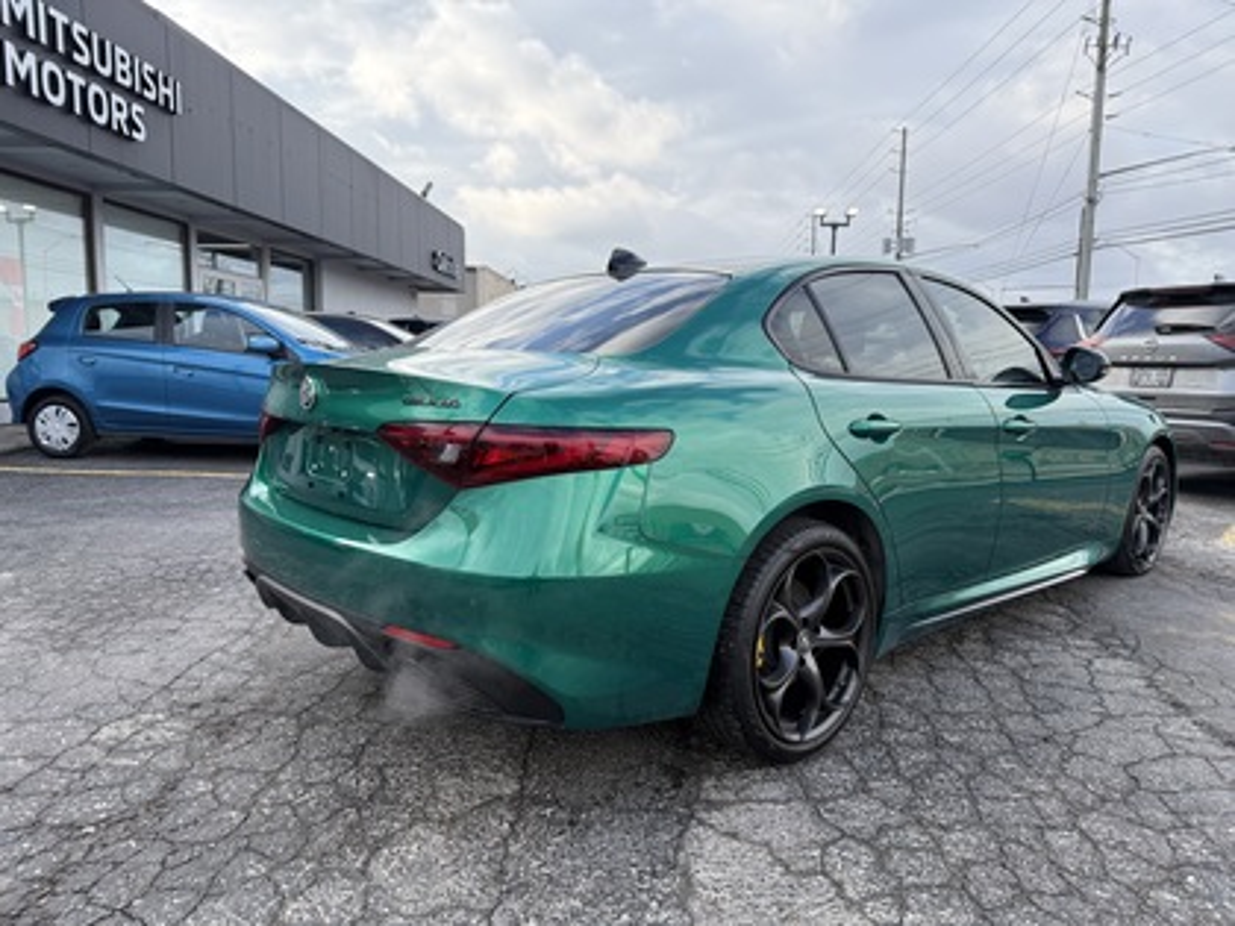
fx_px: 856
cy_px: 463
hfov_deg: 71.6
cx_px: 618
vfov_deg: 56.8
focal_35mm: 24
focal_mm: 6.76
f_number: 1.78
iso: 100
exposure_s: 1/1005
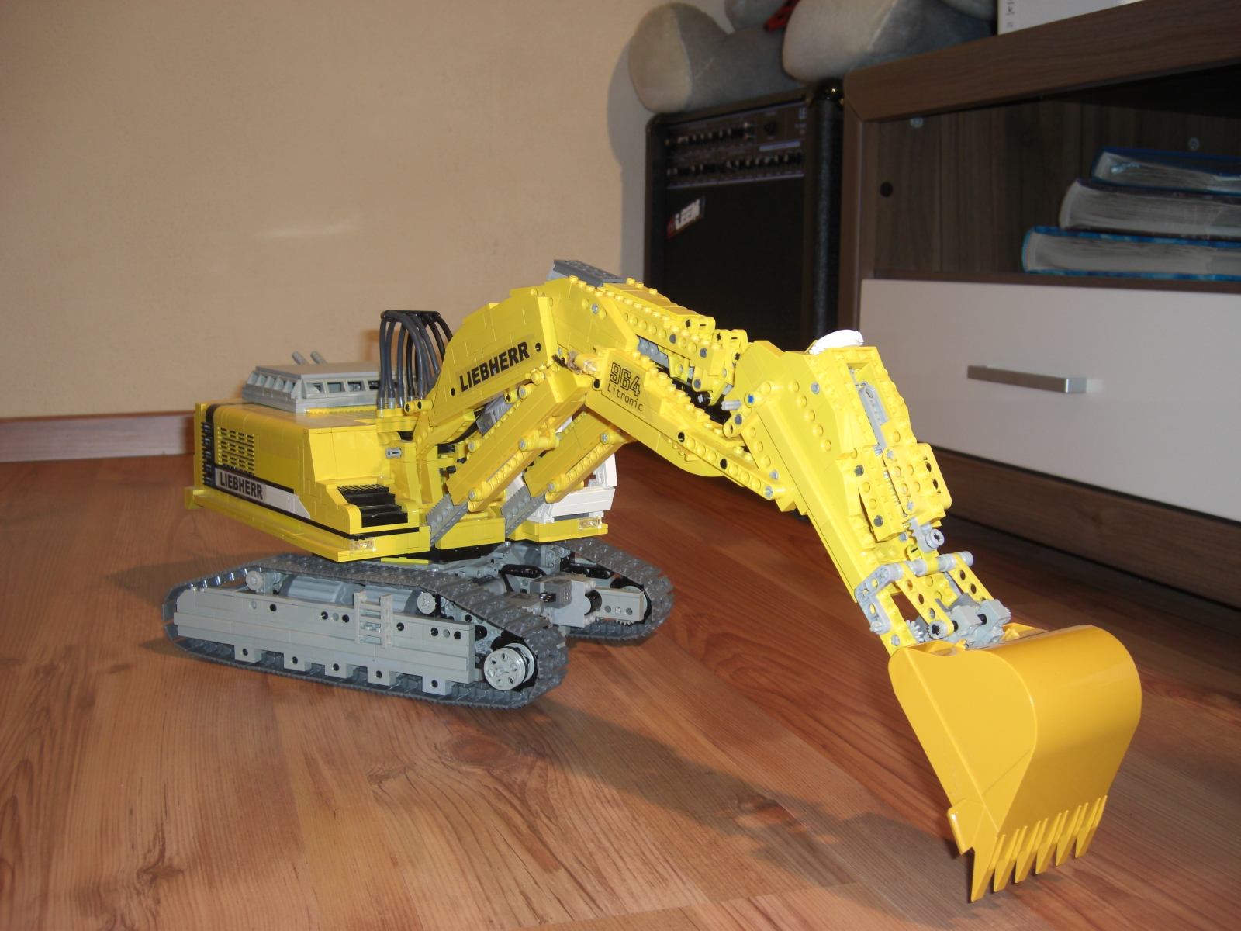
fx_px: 1362
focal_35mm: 38
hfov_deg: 49.0
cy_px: 466
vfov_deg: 37.7
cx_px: 620
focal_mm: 7.9
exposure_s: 1/60
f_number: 2.8
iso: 100
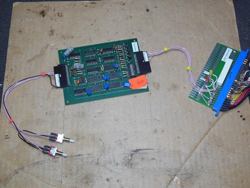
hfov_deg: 43.9
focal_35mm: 43
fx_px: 311
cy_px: 94
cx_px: 125
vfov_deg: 33.6
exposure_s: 1/30
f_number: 3.8
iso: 125
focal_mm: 7.7
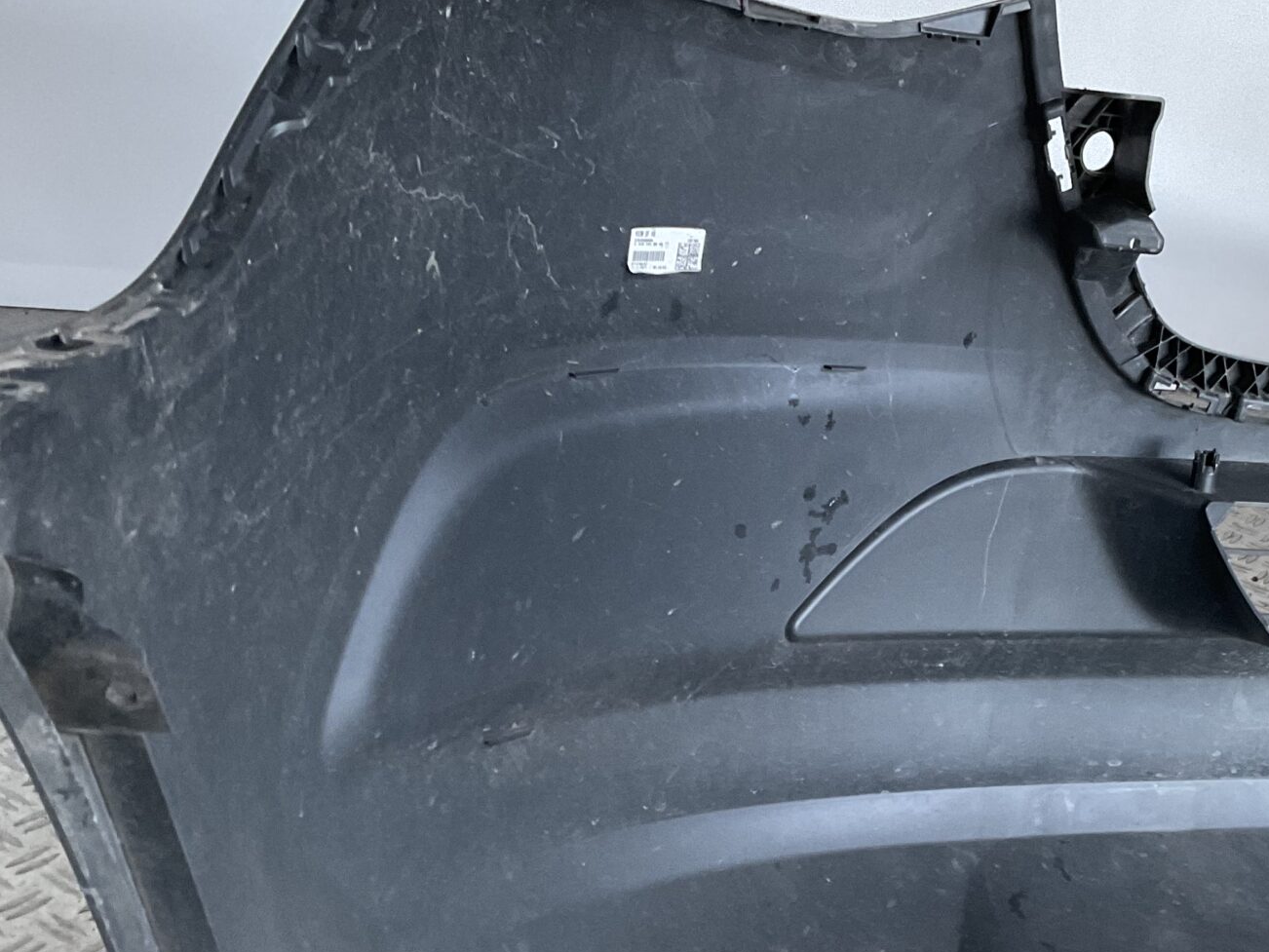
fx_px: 2090
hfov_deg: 33.3
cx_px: 904
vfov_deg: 25.5
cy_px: 654
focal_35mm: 57
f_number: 1.8
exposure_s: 1/60
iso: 100
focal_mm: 3
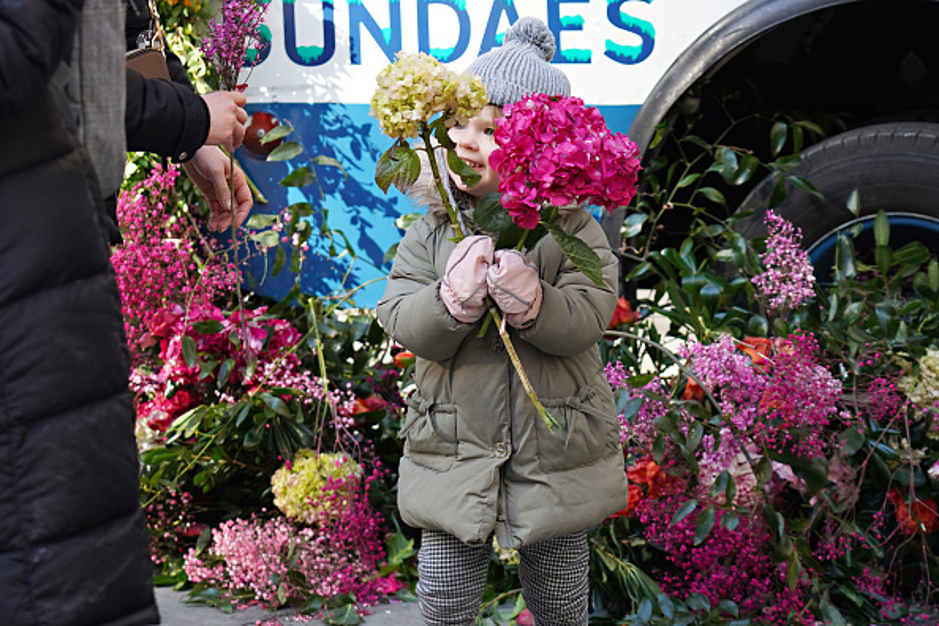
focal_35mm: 86
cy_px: 313
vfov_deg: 15.9
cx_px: 470
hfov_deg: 23.6
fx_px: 2243
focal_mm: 86
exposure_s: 1/200
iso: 400
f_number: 4.5
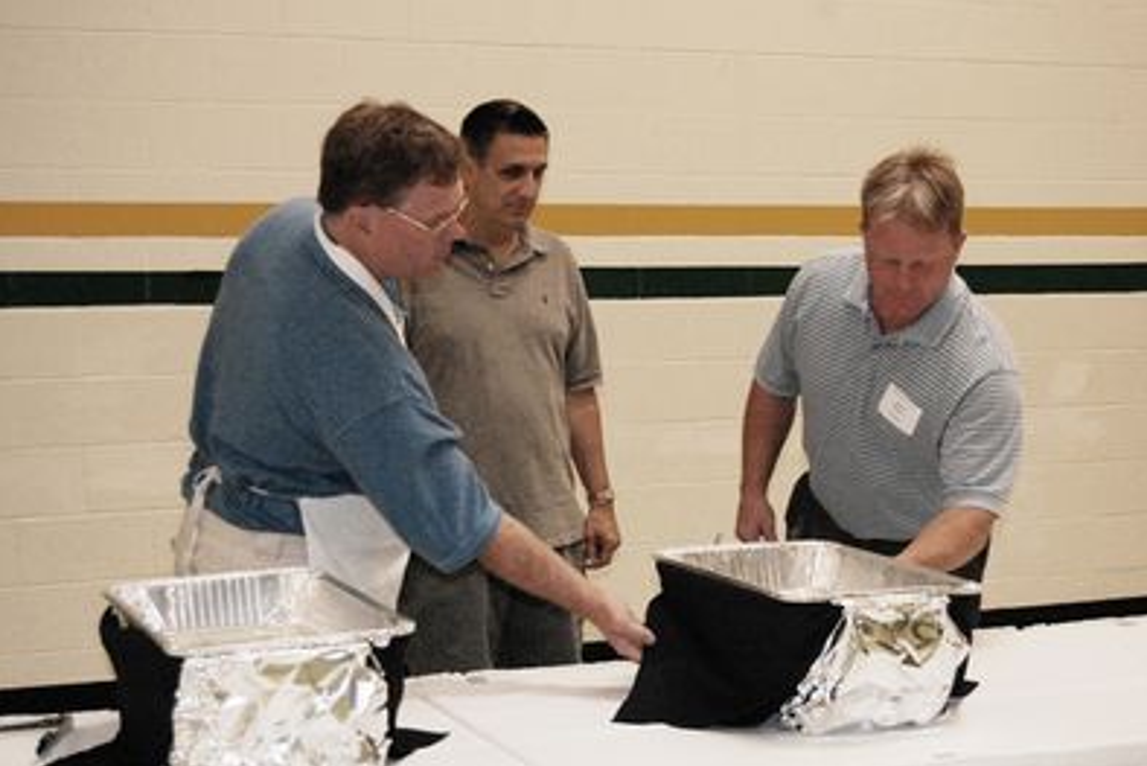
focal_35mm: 69
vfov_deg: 19.9
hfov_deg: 29.4
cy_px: 384
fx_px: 2183
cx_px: 571
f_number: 5.6
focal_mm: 45
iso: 1600
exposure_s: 1/160
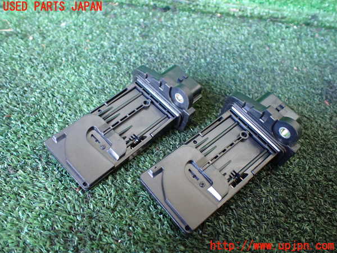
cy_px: 126
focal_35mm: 30
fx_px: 292
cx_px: 168
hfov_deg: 60.0
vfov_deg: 46.8
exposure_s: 1/50
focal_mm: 5.4
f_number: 2.3
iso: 800
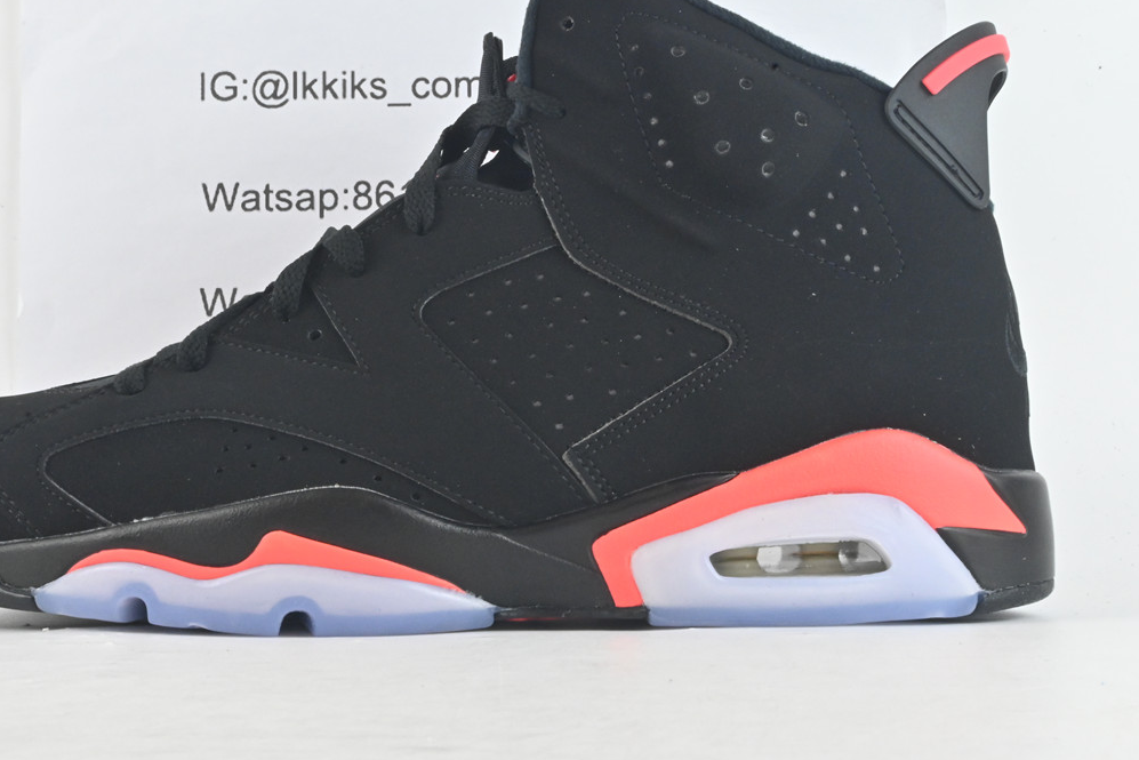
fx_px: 2057
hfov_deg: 30.9
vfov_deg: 20.9
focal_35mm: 65
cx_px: 491
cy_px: 334
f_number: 32
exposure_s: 1/10
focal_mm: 36
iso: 1600
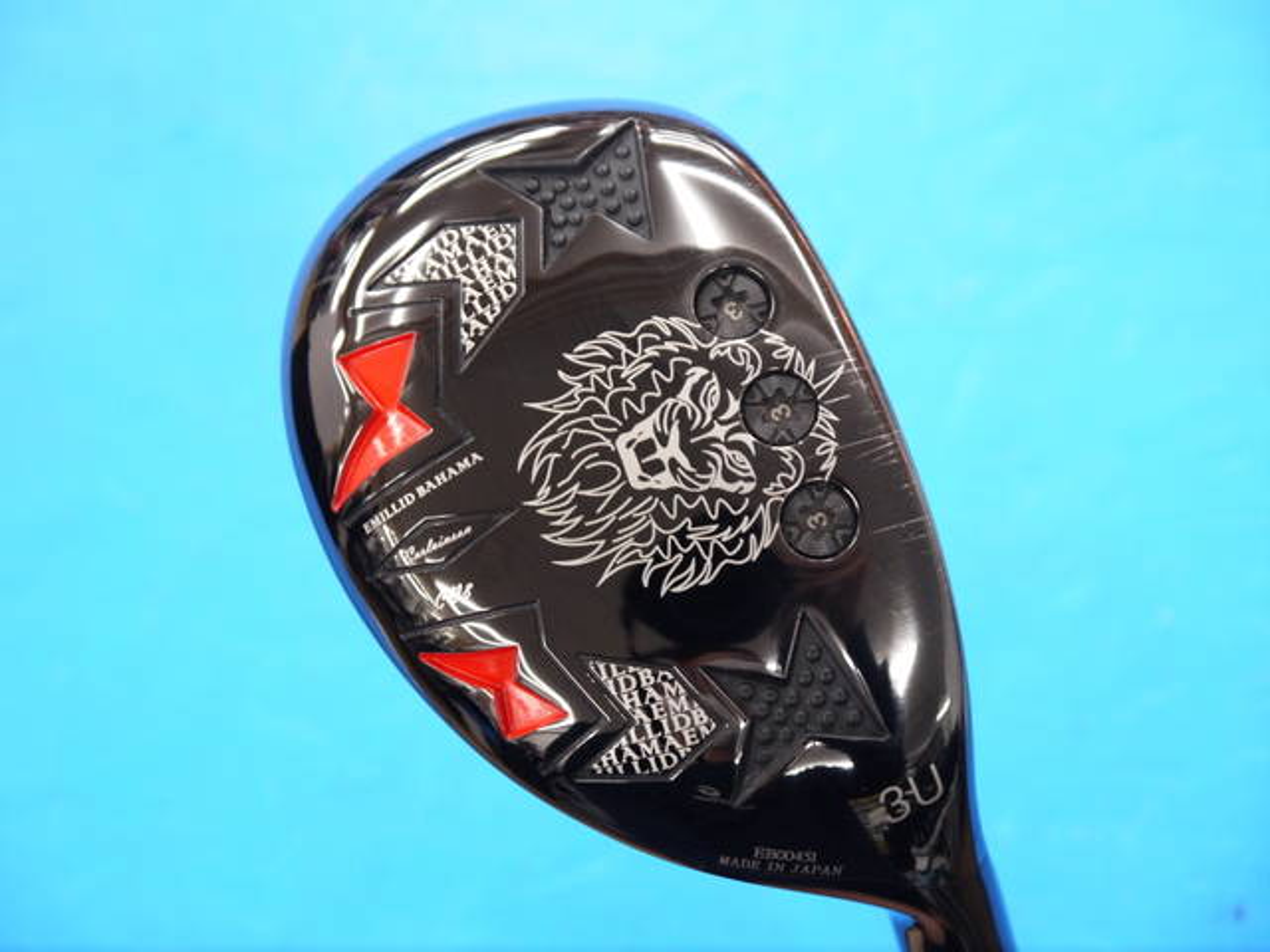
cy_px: 476
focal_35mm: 84
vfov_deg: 17.6
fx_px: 3082
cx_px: 635
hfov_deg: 23.3
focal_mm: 42
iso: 800
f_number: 5.6
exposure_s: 1/50
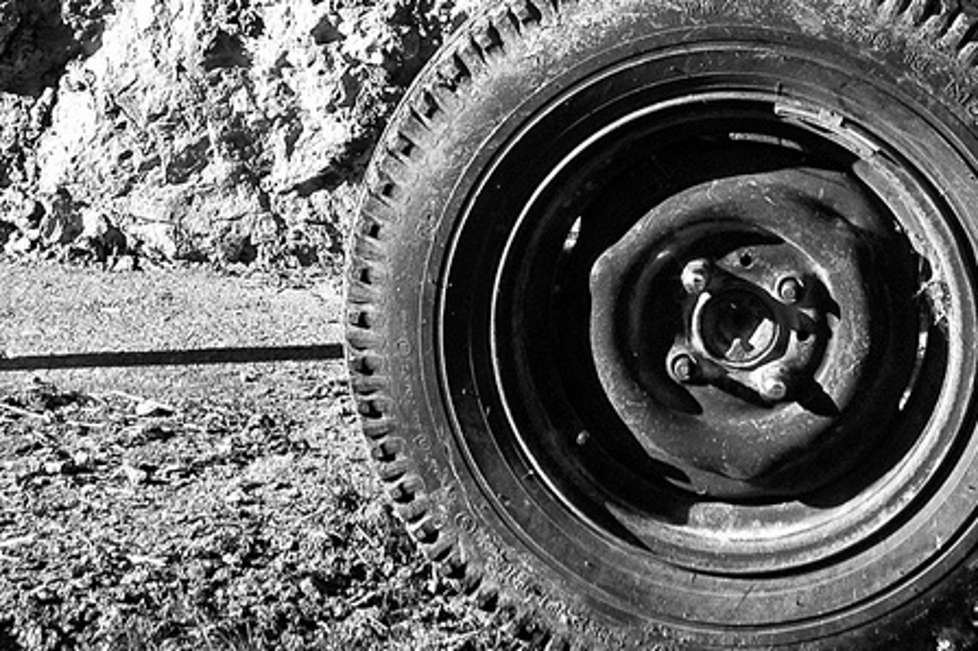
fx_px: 4425
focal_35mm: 163
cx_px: 473
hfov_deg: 12.6
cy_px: -496
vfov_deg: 8.1
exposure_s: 1/100
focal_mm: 30
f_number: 11
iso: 200
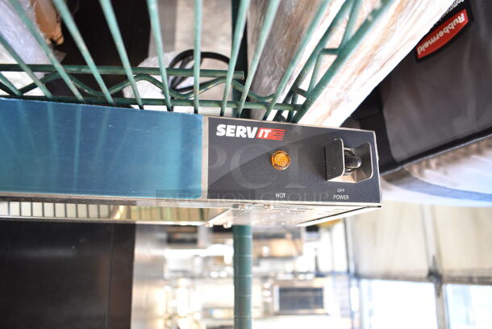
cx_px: 246
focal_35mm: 27
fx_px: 369
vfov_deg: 48.0
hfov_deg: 67.3
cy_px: 164
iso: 1000
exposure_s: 1/30
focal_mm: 18
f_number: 3.5
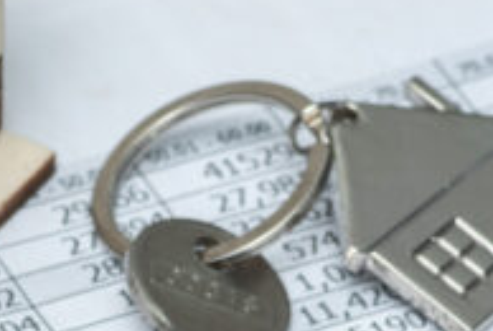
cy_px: 410
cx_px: 191
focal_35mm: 527
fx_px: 7228
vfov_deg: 2.6
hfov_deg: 3.9
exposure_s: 1/80
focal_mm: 100
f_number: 9
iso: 320
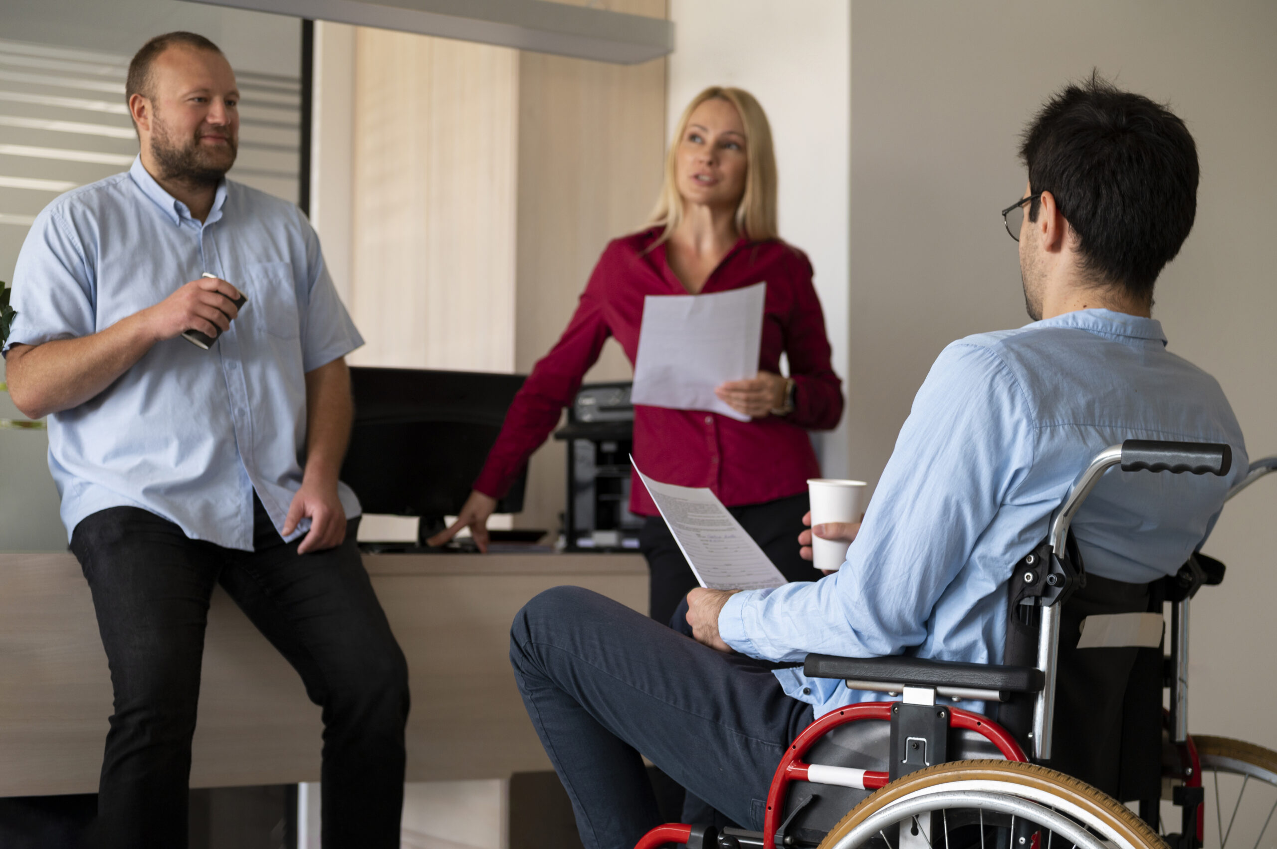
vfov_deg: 21.9
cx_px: 638
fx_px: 2198
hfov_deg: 32.4
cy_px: 424
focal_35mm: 62
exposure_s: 1/125
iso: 320
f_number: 2.8
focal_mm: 62
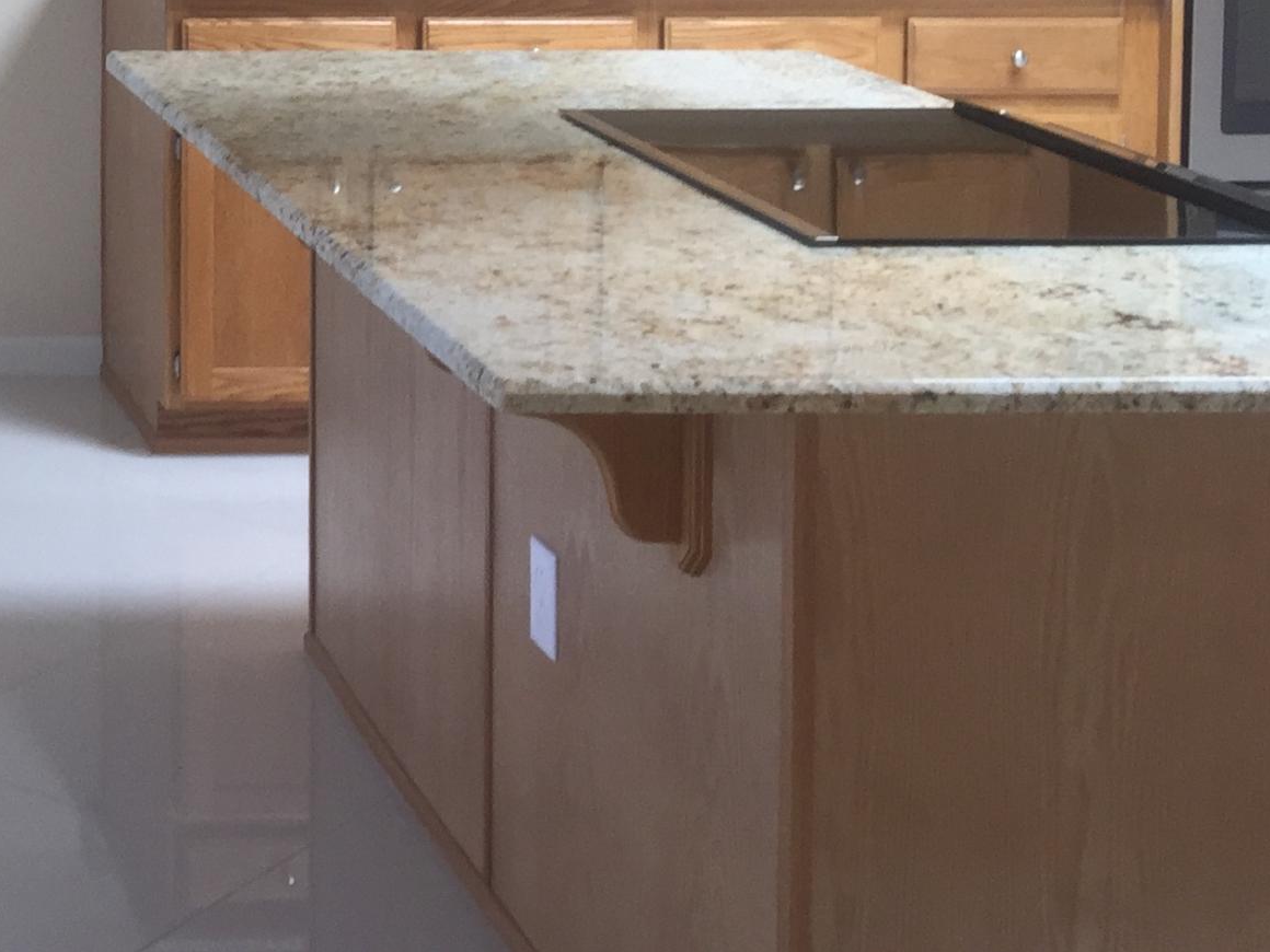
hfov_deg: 23.3
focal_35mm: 75
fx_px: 2752
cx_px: -344
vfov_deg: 18.3
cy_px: -276
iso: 40
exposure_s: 1/60
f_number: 2.2
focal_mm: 4.15
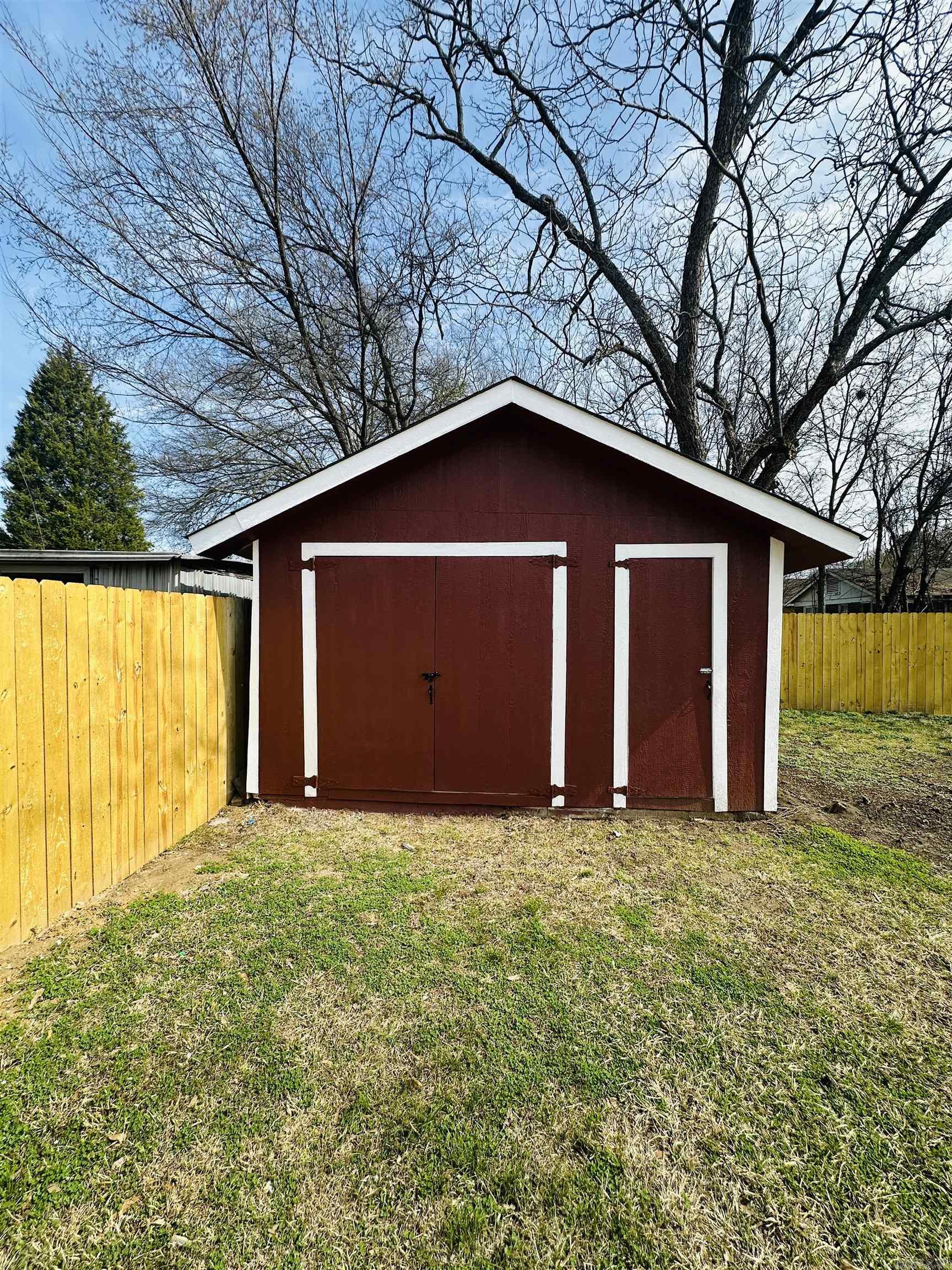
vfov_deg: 102.1
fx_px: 513
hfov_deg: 85.7
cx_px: 476
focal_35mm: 14
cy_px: 635
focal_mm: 2.22
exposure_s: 1/917
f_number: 2.2
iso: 40
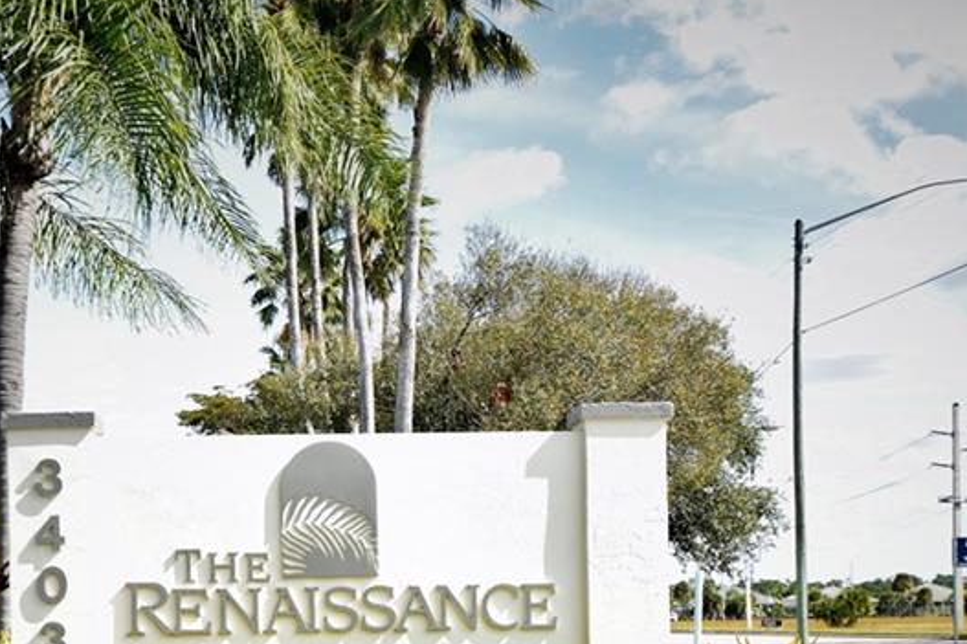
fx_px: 1880
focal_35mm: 70
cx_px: 365
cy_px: 611
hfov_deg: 28.7
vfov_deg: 19.0
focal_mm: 24
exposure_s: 1/400
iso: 200
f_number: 9
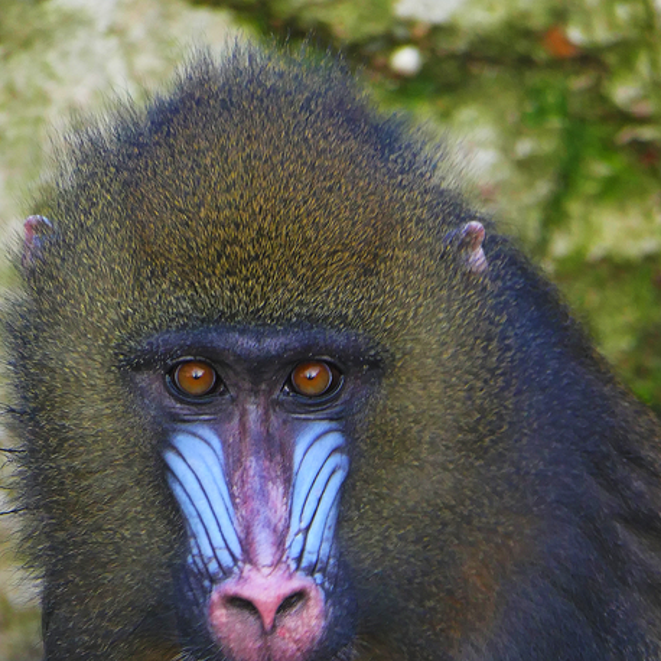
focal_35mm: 999
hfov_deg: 1.8
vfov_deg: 1.8
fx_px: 21582
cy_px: 432
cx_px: 330
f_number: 4.5
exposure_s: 1/125
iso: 640
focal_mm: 176
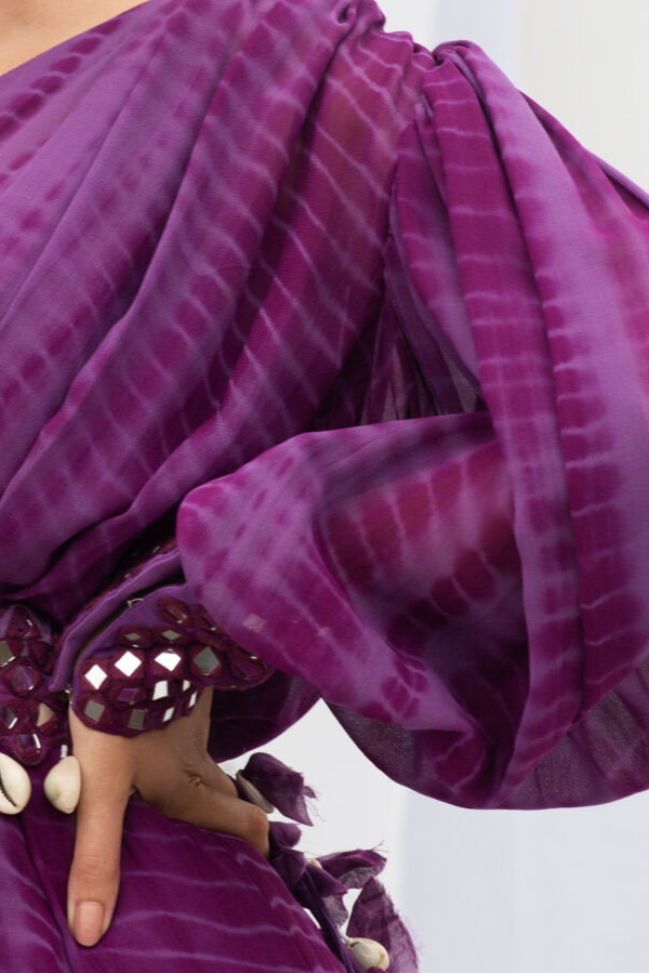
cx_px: -55
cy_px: 659
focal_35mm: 242
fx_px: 6539
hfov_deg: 5.7
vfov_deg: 8.5
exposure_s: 1/160
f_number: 6.3
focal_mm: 85
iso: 250
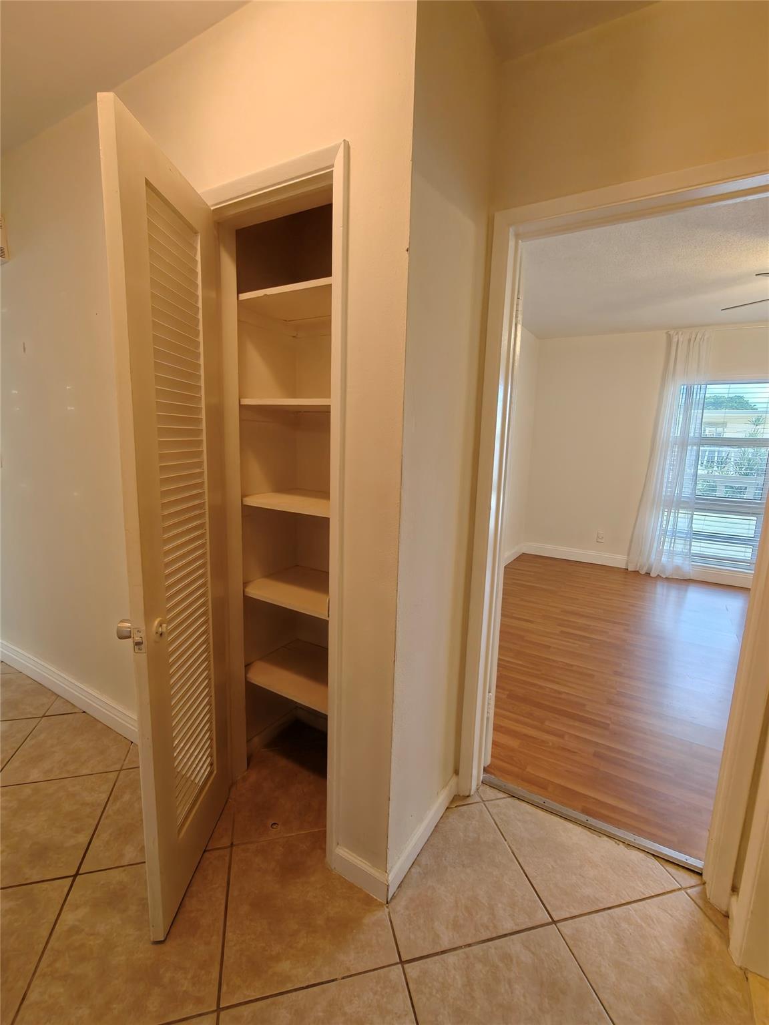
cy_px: 512
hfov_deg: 81.7
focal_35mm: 15
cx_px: 384
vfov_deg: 98.2
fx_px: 444
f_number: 2
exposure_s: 1/120
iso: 400
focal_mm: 2.3
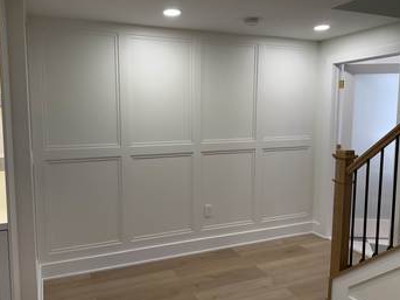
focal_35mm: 28
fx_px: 323
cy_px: 146
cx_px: 173
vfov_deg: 49.7
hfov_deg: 63.2
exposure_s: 1/120
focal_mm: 6.76
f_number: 1.78
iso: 200
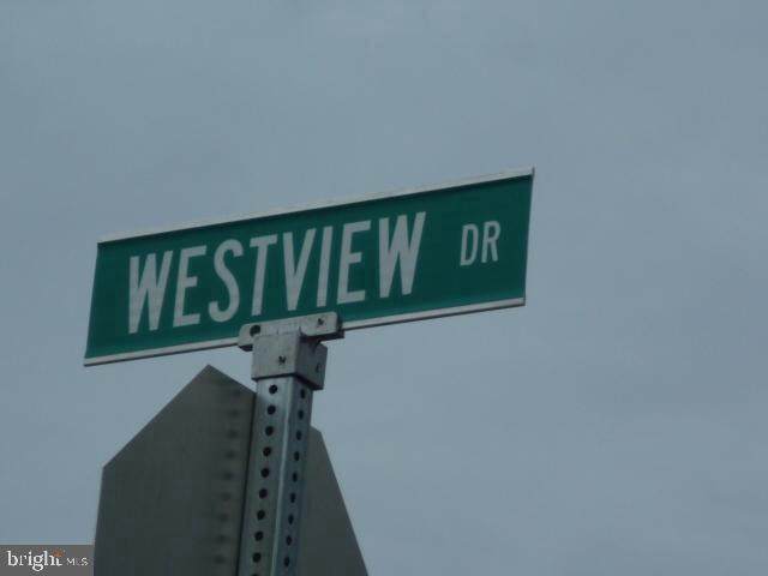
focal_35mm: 168
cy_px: 288
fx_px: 3727
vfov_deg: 8.8
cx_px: 384
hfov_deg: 11.8
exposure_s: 1/800
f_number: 5.5
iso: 80
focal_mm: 15.2
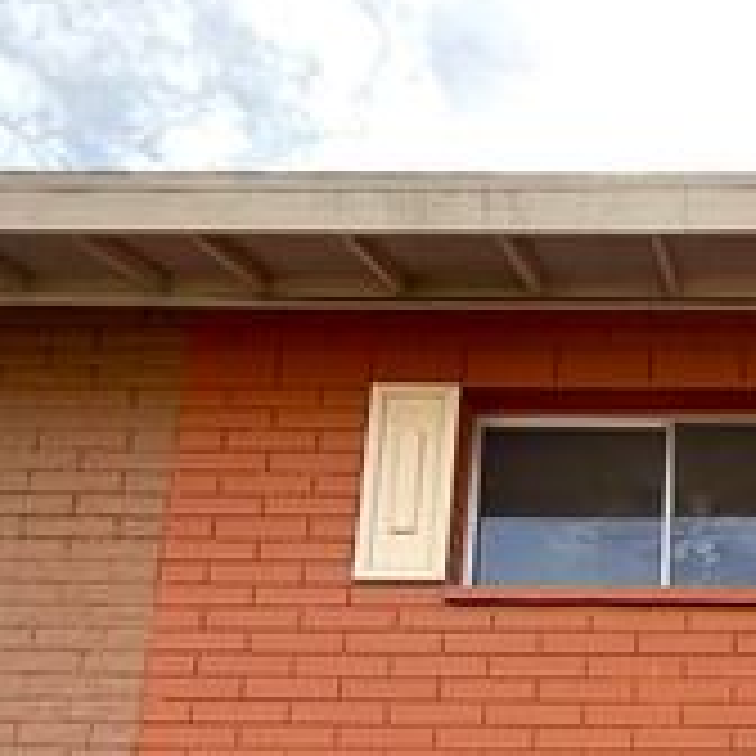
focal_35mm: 49
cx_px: 801
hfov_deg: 31.4
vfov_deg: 30.0
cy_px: 893
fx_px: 1211
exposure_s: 1/468
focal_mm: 2.22
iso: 50
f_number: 2.2
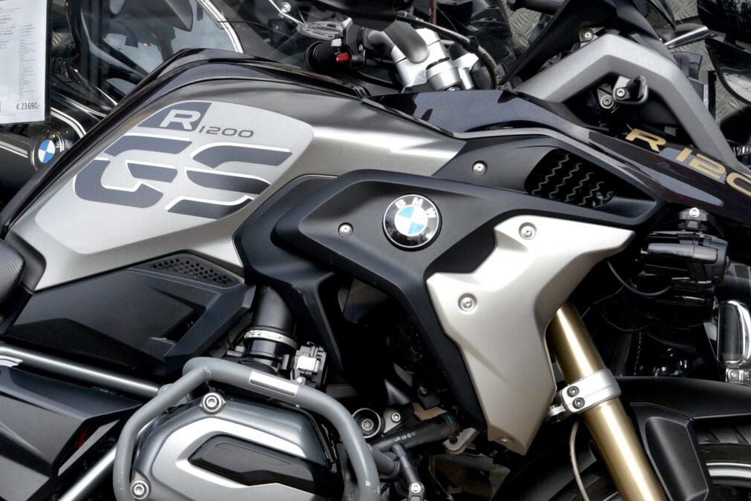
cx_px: 78
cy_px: 328
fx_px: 3694
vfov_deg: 7.8
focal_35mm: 177
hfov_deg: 11.5
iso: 1600
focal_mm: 70
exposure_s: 1/400
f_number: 10
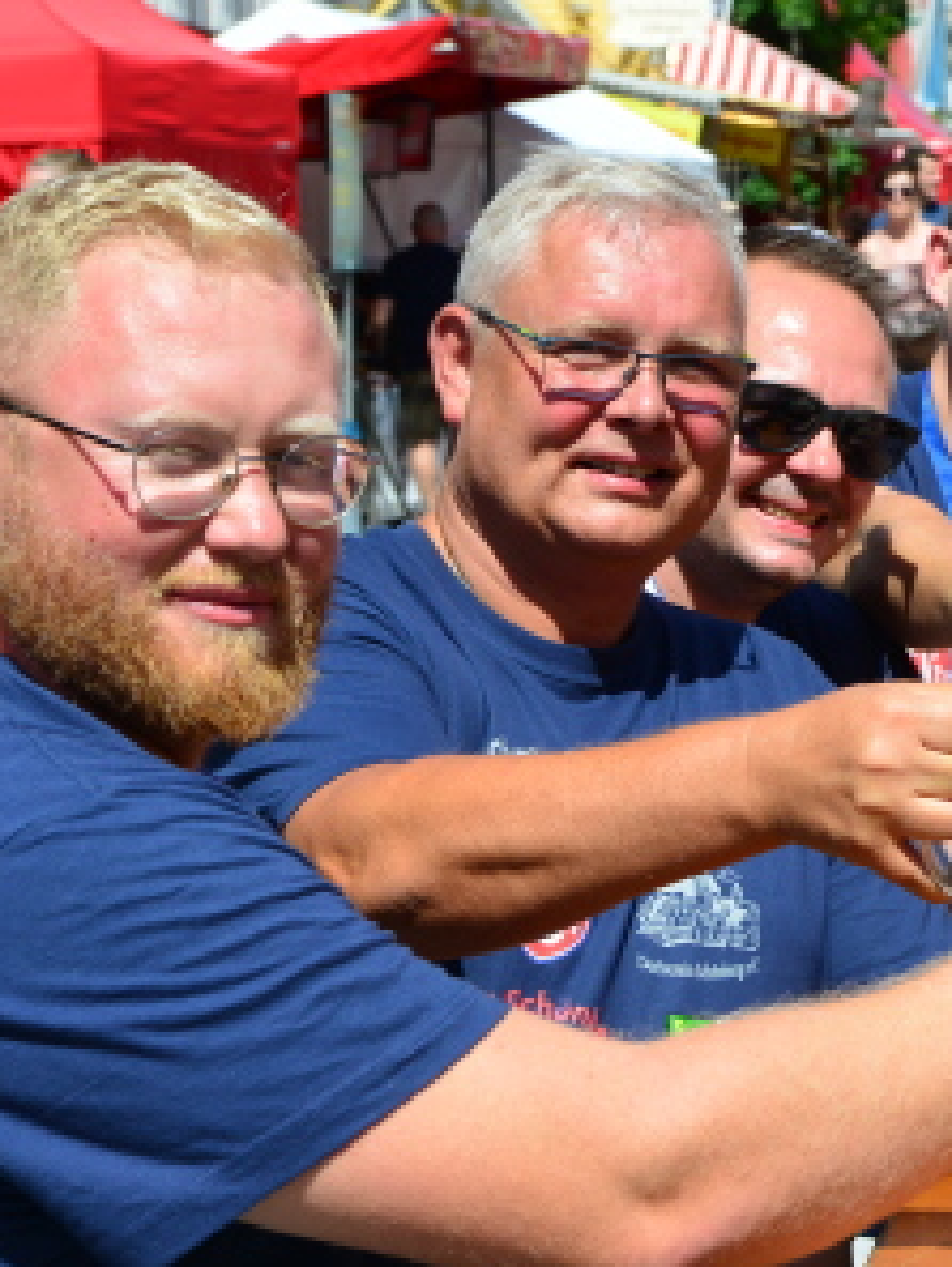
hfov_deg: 10.1
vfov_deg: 13.7
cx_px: 1242
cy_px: 574
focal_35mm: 144
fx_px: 5277
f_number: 11
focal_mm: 58
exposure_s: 1/500
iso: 400
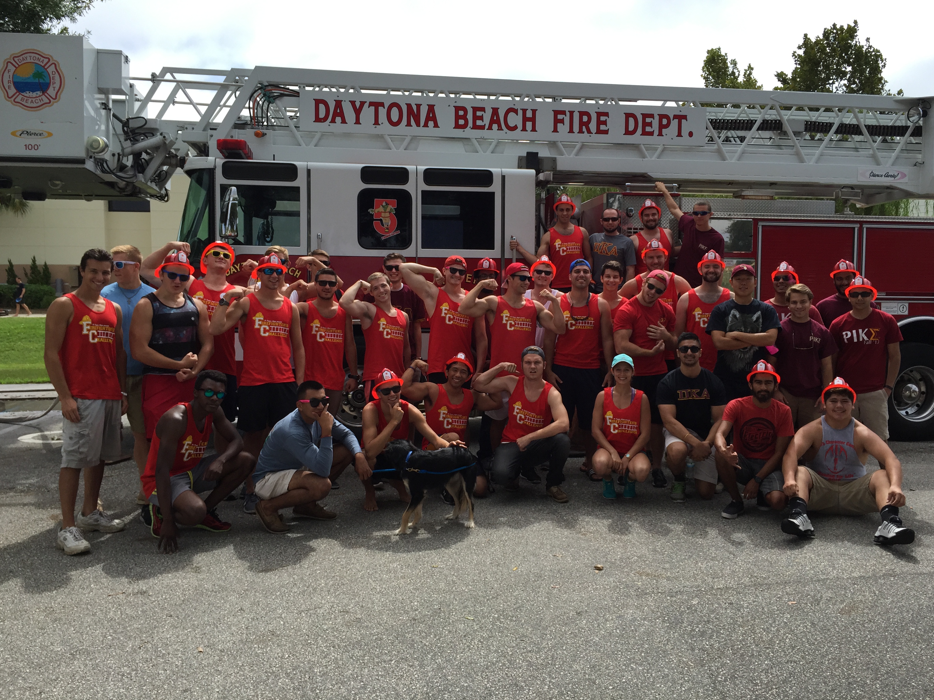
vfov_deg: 46.8
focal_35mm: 30
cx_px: 481
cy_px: 345
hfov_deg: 60.0
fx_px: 809
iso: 32
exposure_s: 1/2083
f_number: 2.2
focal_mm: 4.15
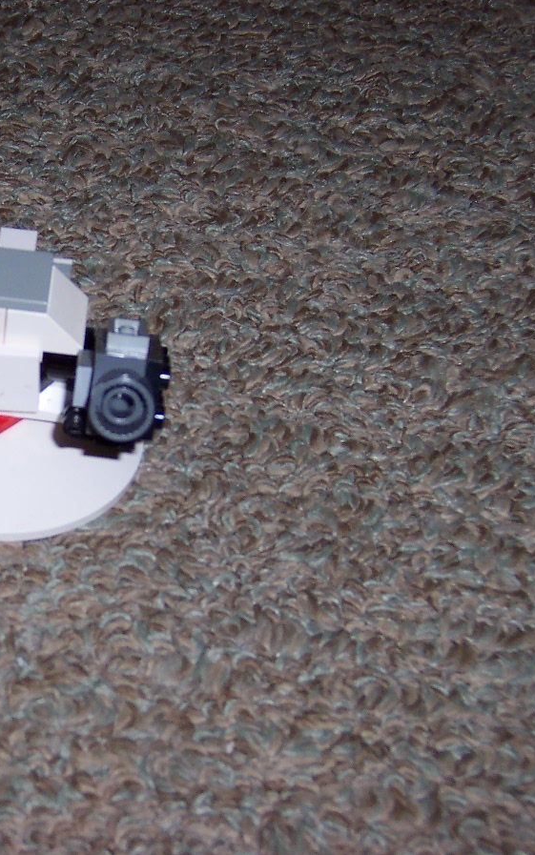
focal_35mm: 95
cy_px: 427
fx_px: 2215
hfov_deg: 13.6
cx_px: 5
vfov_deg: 21.9
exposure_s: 1/60
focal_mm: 10.4
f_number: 3.4
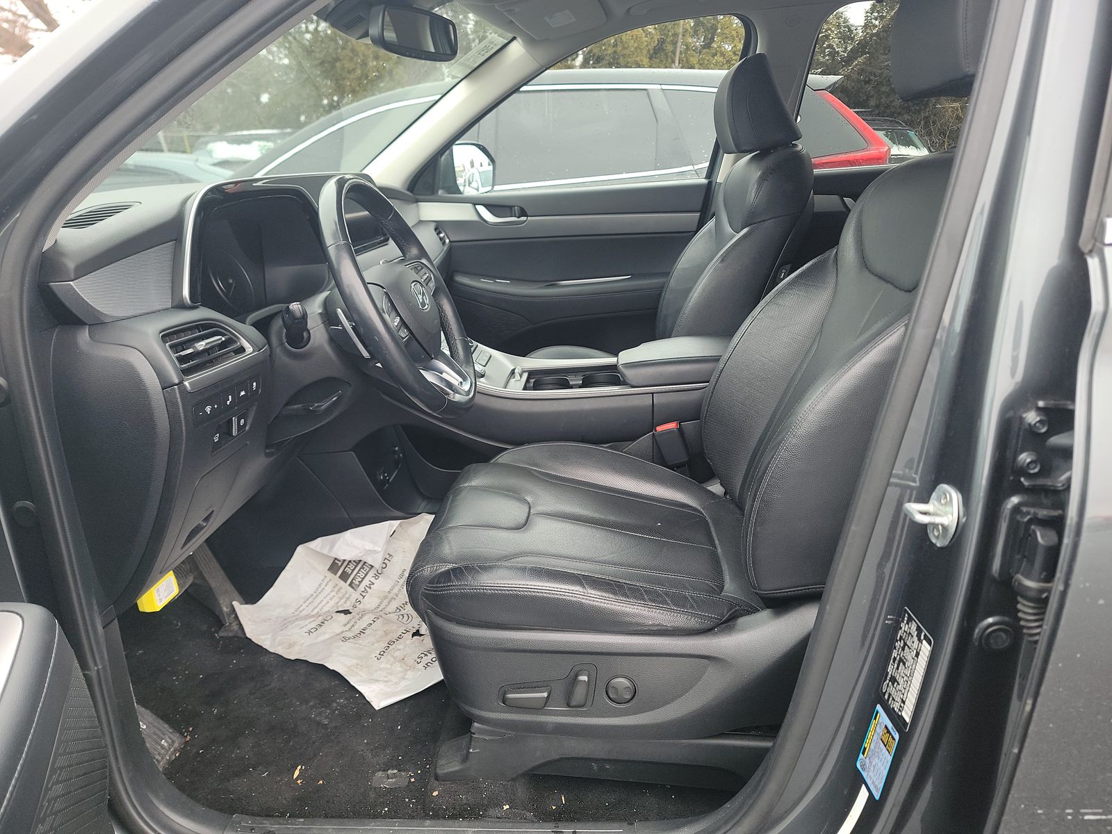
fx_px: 771
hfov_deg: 71.6
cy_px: 417
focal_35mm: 24
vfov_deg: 56.8
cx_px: 556
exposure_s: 1/119
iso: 96
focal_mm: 6.7
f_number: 1.8
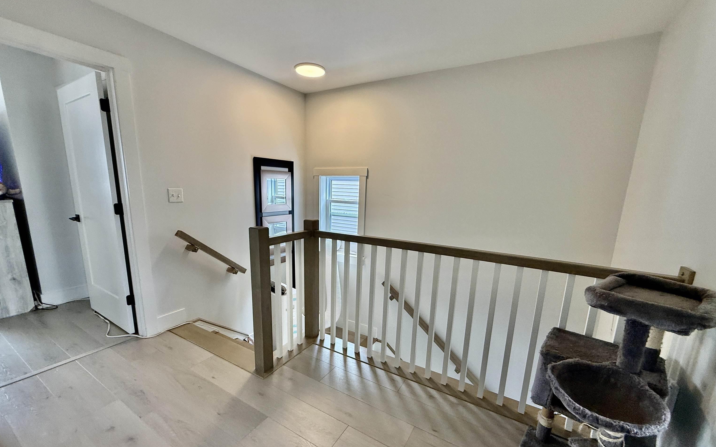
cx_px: 357
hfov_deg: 101.5
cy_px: 245
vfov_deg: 74.6
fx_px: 293
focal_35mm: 15
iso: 125
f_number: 2.2
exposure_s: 1/120
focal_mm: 2.22
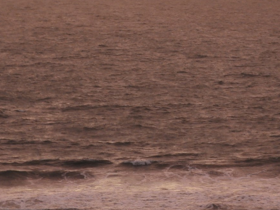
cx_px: 181
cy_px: 72
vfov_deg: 6.7
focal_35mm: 222
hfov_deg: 8.9
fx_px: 1796
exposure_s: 1/25
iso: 400
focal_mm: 24.2
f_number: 5
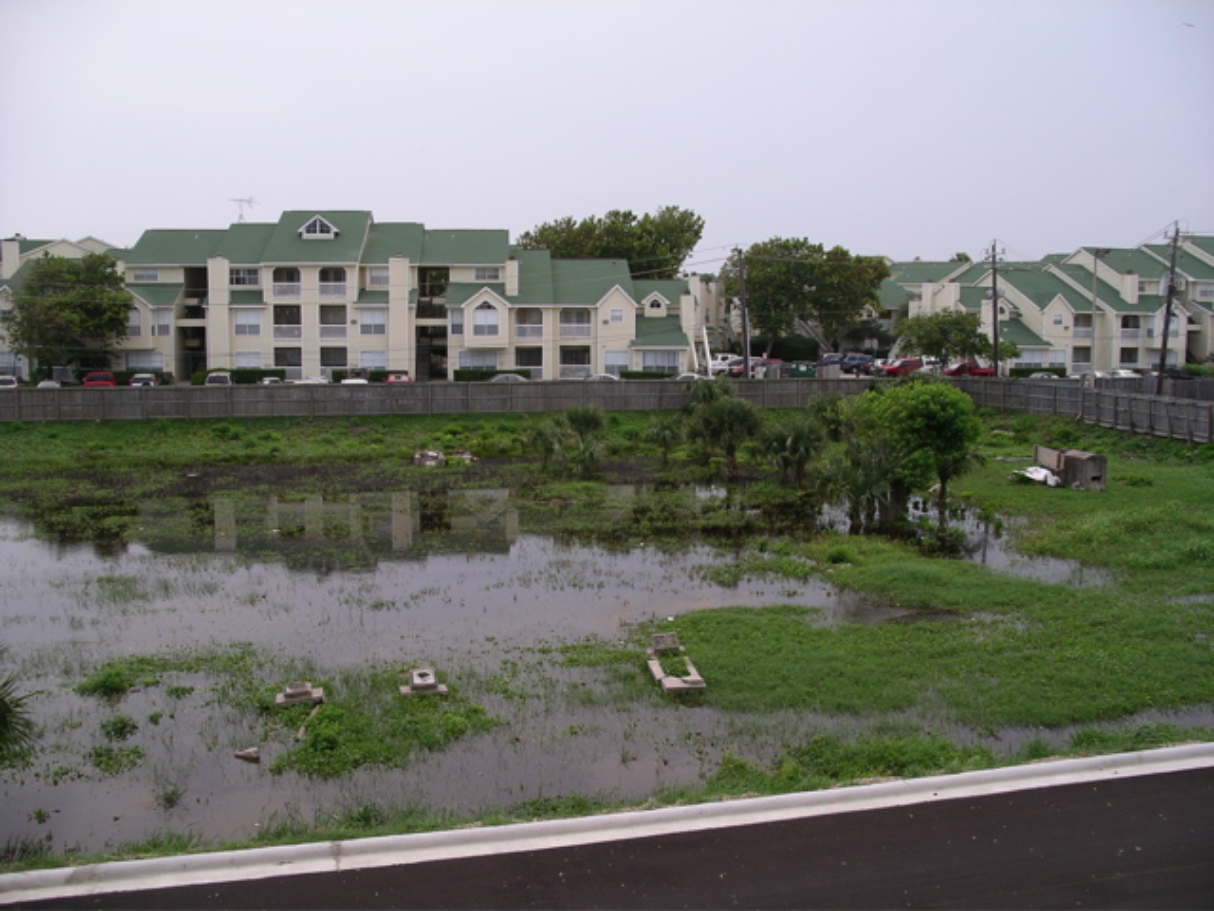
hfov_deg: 50.1
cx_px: 607
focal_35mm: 37
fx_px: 1298
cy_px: 456
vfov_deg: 38.7
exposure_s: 1/160
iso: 64
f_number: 3.2
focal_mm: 7.8
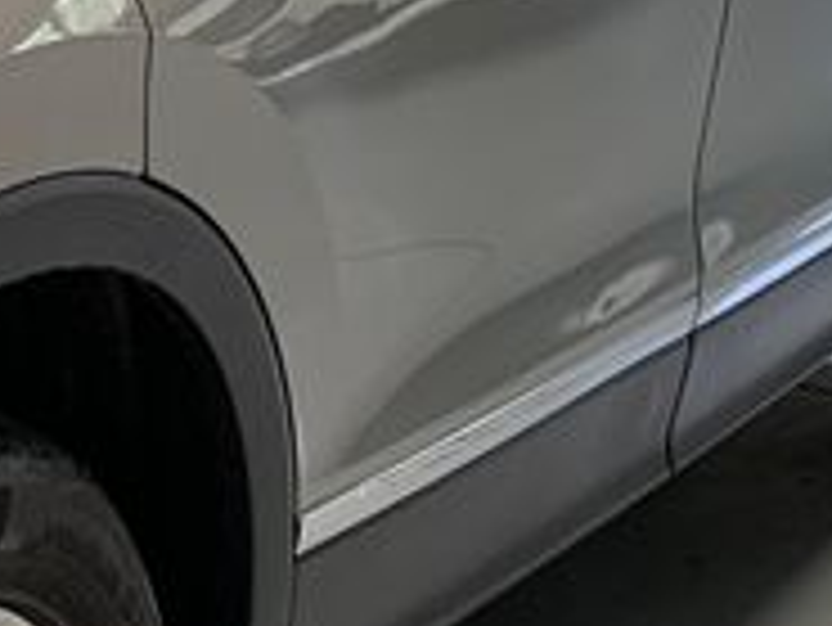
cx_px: -792
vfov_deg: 10.3
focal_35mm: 144
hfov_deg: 12.2
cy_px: 189
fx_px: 3463
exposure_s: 1/121
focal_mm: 4.25
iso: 64
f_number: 1.8
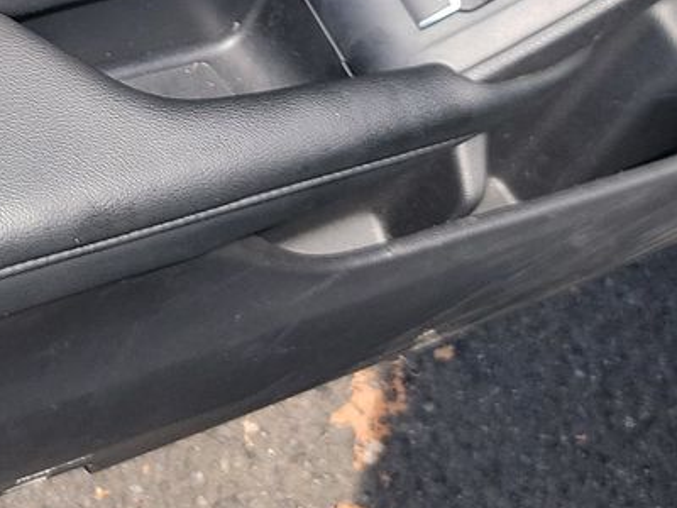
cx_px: 54
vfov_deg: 14.7
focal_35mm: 96
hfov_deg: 20.0
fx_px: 1878
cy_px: -166
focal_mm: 6.7
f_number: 1.8
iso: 50
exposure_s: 1/302
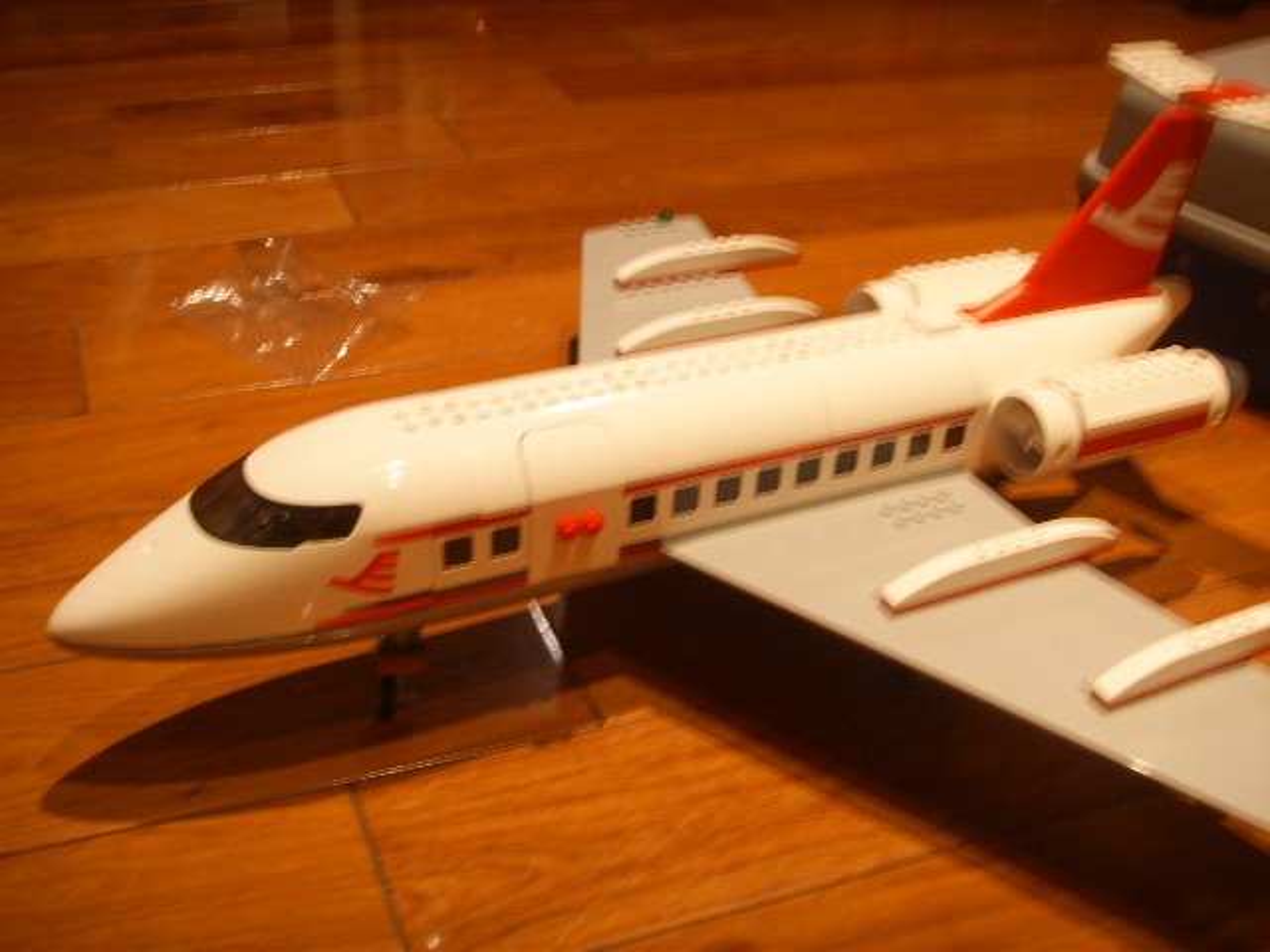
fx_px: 1431
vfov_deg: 36.8
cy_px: 476
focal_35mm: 39
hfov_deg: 47.9
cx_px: 635
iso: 63
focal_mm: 6.6
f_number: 3.5
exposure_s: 1/3
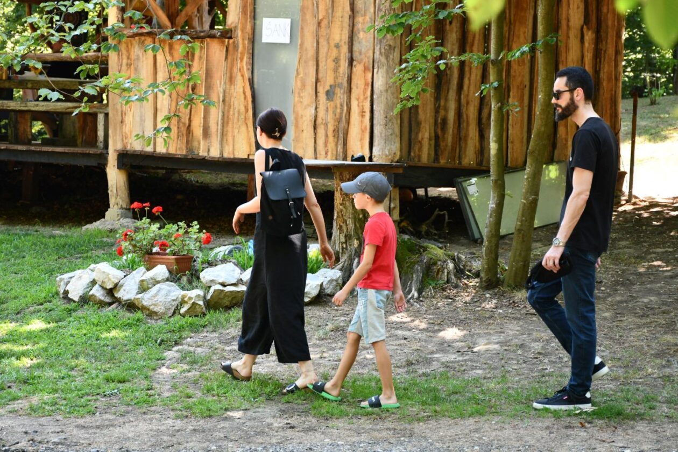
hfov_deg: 21.9
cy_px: 226
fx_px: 1751
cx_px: 339
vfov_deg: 14.7
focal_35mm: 93
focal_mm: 62
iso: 800
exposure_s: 1/200
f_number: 5
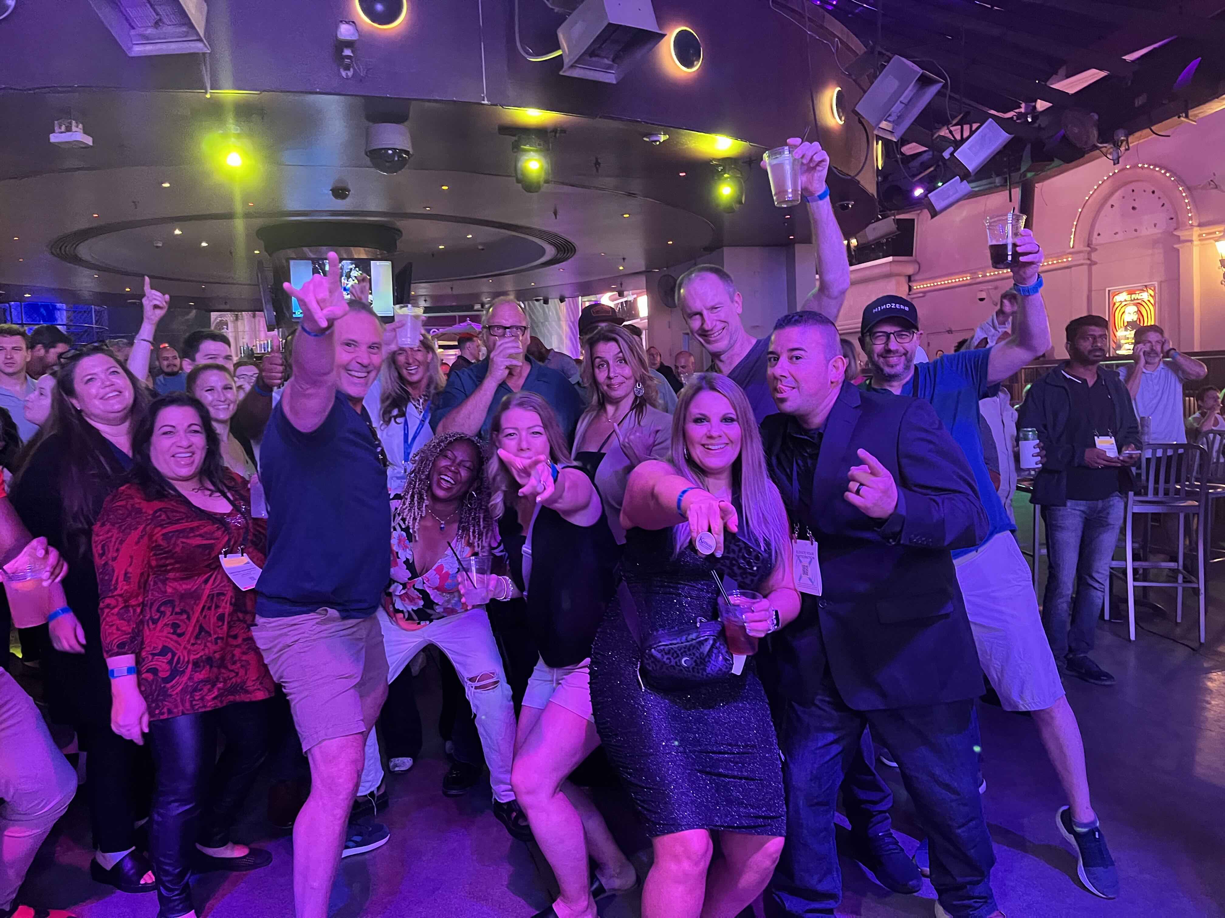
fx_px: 920
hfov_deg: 67.3
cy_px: 459
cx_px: 612
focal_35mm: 26
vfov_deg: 53.1
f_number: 1.6
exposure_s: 1/30
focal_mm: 5.1
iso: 640
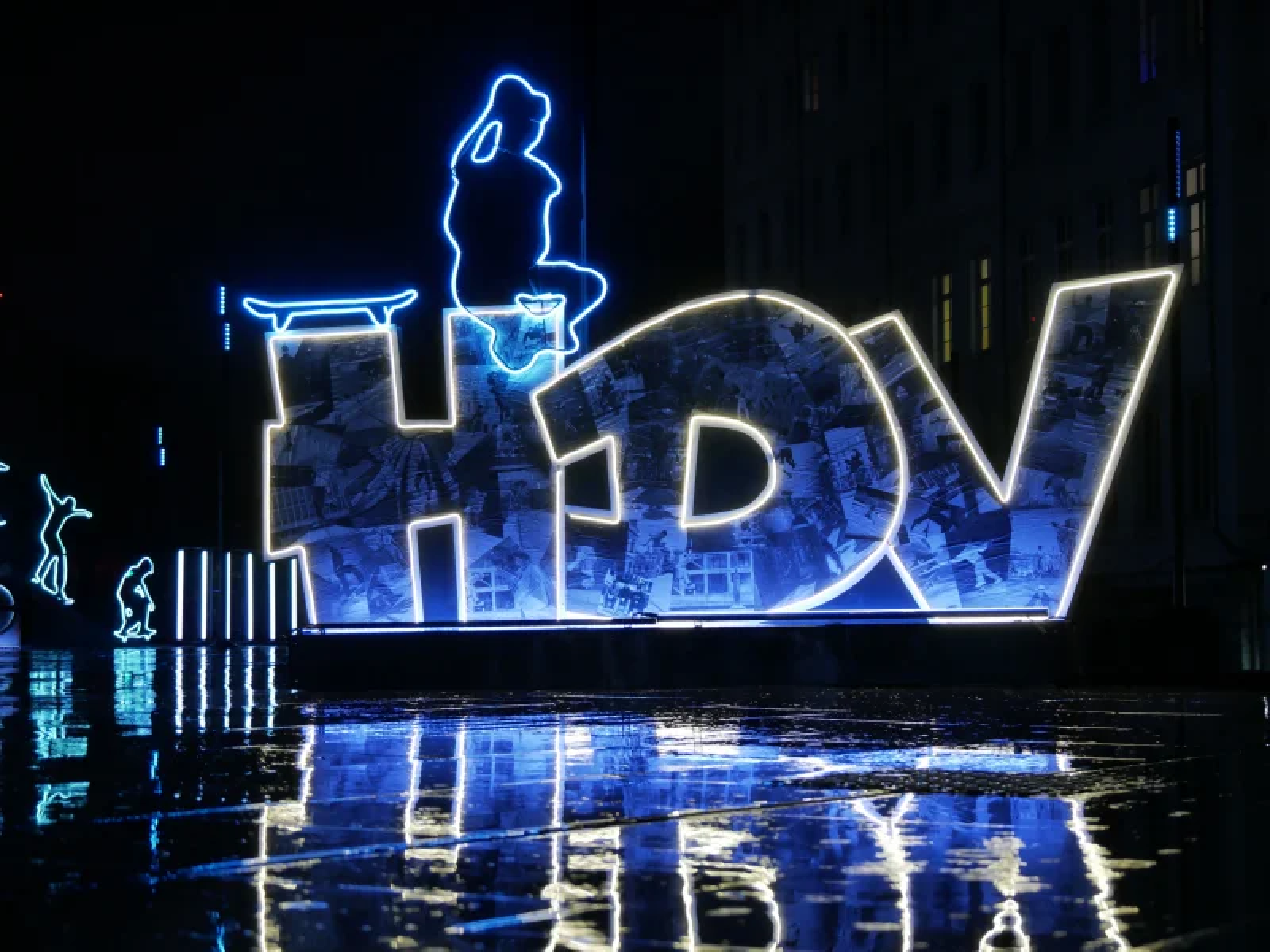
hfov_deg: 26.3
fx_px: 2715
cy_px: 476
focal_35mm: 74
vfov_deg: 19.9
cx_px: 635
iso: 800
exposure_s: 1/80
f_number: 4.6
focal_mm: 37
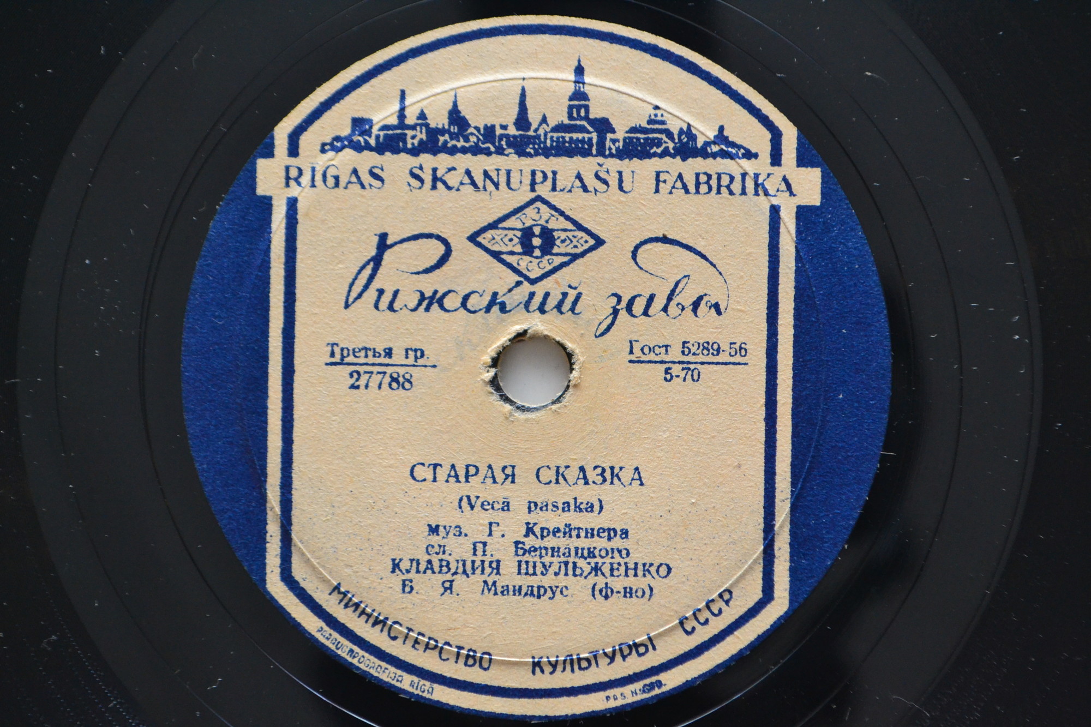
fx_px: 2182
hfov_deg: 28.1
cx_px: 546
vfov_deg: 18.9
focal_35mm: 72
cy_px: 364
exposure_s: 1/160
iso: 1600
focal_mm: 48
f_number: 7.1
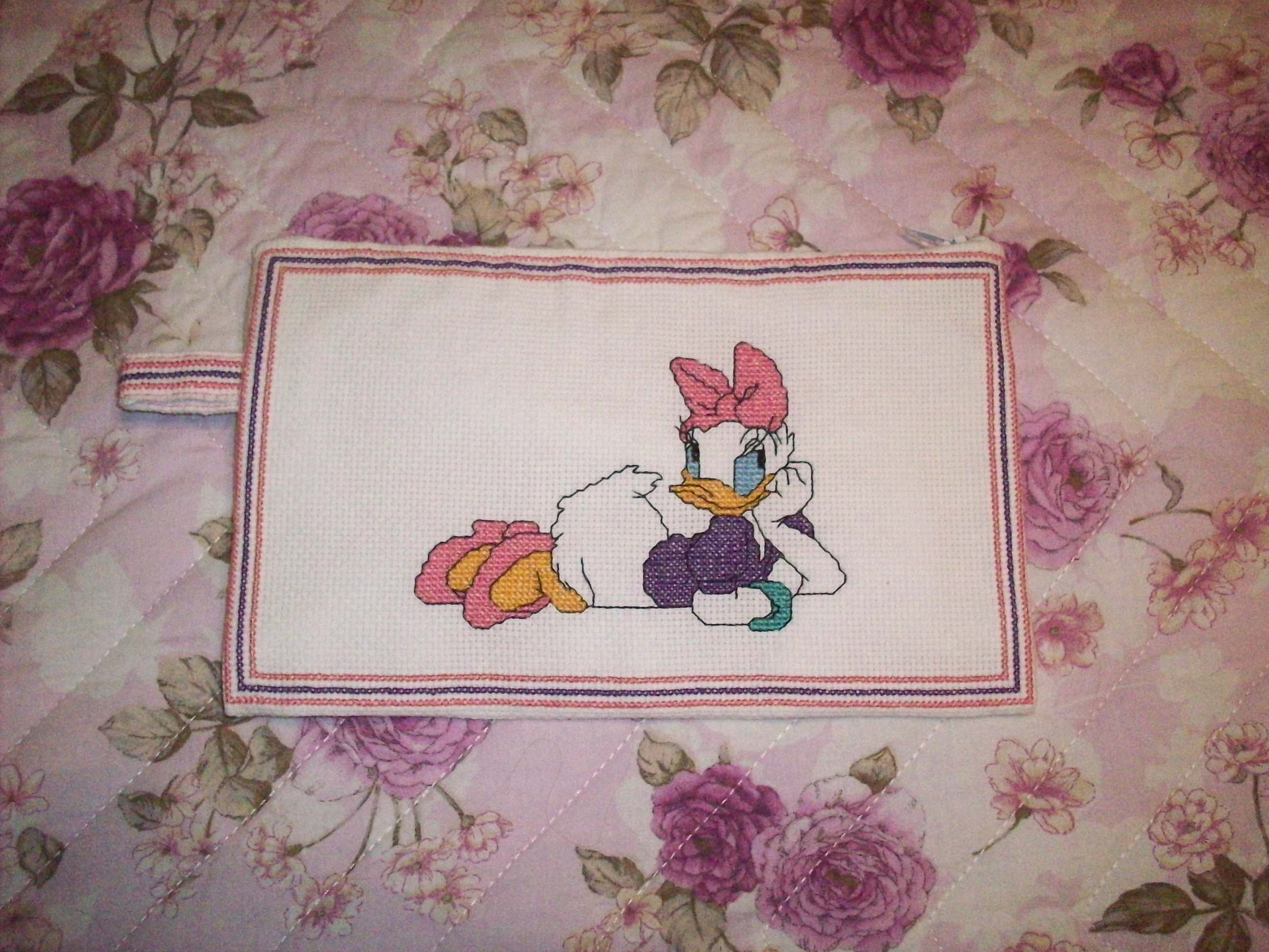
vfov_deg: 38.7
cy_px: 476
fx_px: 1356
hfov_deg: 50.1
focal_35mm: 37
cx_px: 634
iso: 800
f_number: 2.8
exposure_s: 1/128
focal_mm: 6.2
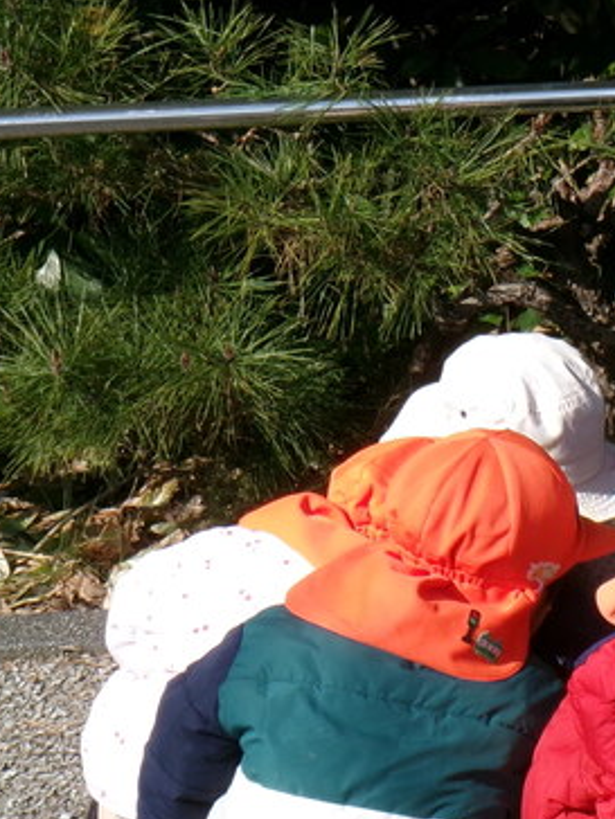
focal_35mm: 214
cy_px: 590
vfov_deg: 9.2
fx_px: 5069
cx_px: 660
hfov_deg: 6.9
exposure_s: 1/80
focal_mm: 14
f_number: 14.3
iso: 100
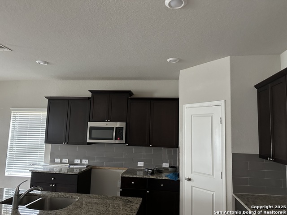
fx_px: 199
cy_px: 108
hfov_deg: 71.6
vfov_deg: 56.8
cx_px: 144
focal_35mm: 24
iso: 1000
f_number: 1.78
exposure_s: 1/47
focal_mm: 6.86
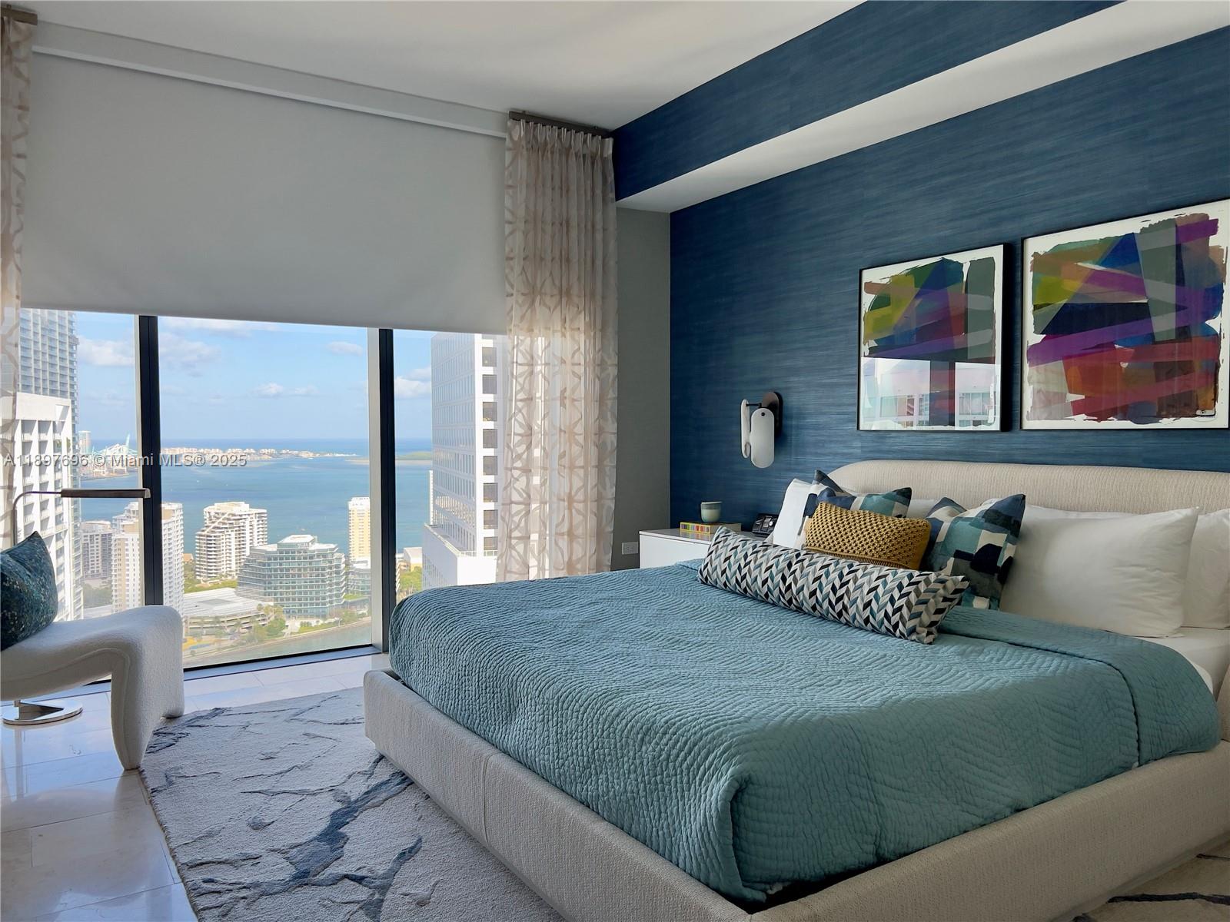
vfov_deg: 53.1
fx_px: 924
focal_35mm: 26
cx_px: 615
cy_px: 461
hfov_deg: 67.3
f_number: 1.5
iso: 50
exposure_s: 1/395
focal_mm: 5.7
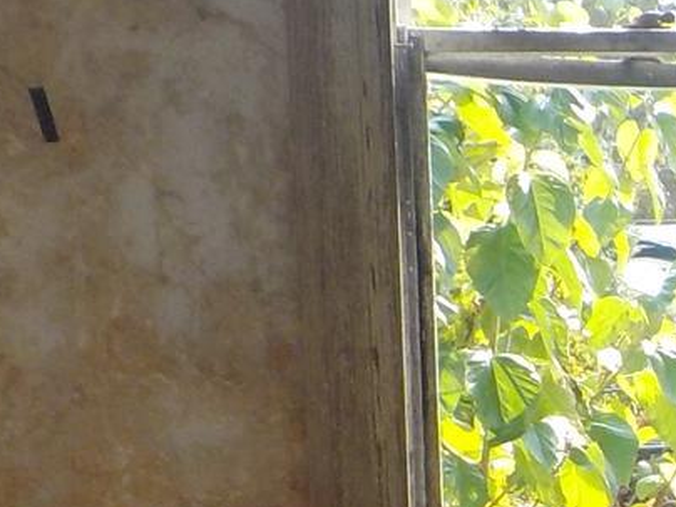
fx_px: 2968
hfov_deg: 12.2
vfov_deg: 9.6
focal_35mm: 152
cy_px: 638
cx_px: 1113
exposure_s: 1/200
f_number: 3.3
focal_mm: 4.1
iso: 125
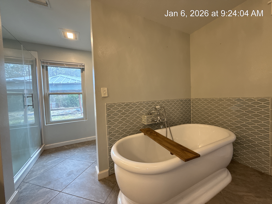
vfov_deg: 85.7
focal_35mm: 14
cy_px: 102
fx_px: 110
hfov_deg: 102.1
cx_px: 136
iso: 320
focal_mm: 2.22
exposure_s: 1/99
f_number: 2.2
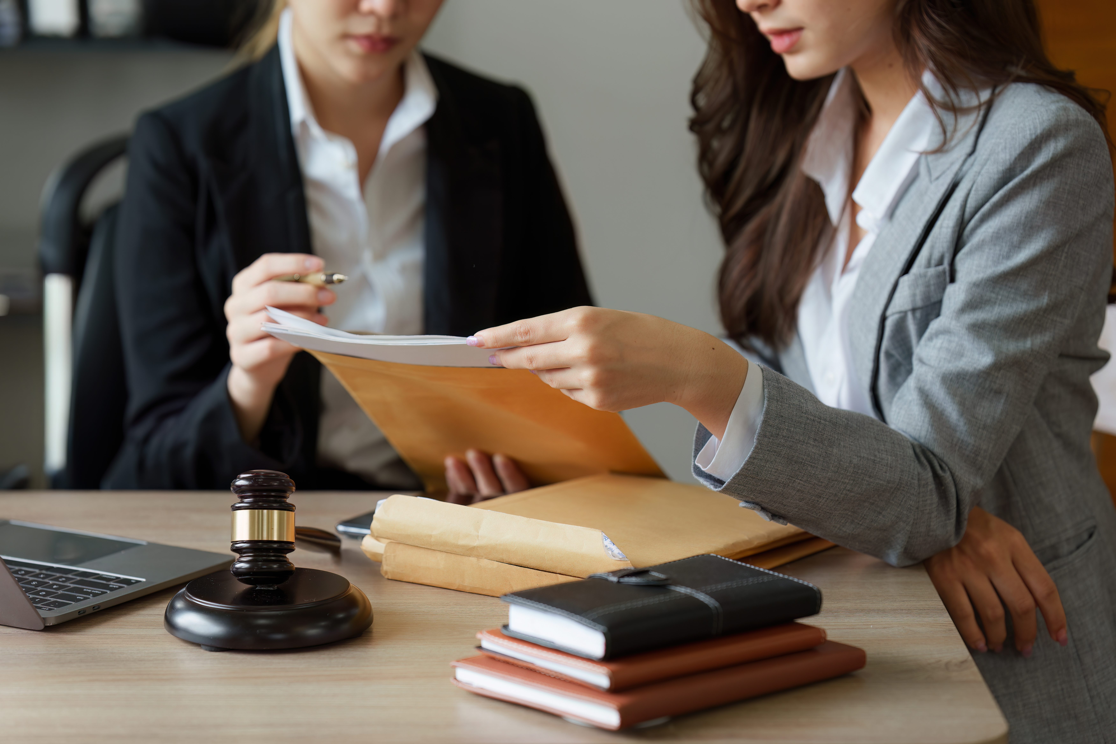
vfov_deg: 16.1
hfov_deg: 23.9
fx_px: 2635
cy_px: 372
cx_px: 558
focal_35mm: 85
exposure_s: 1/160
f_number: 2.8
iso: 125
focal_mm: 85
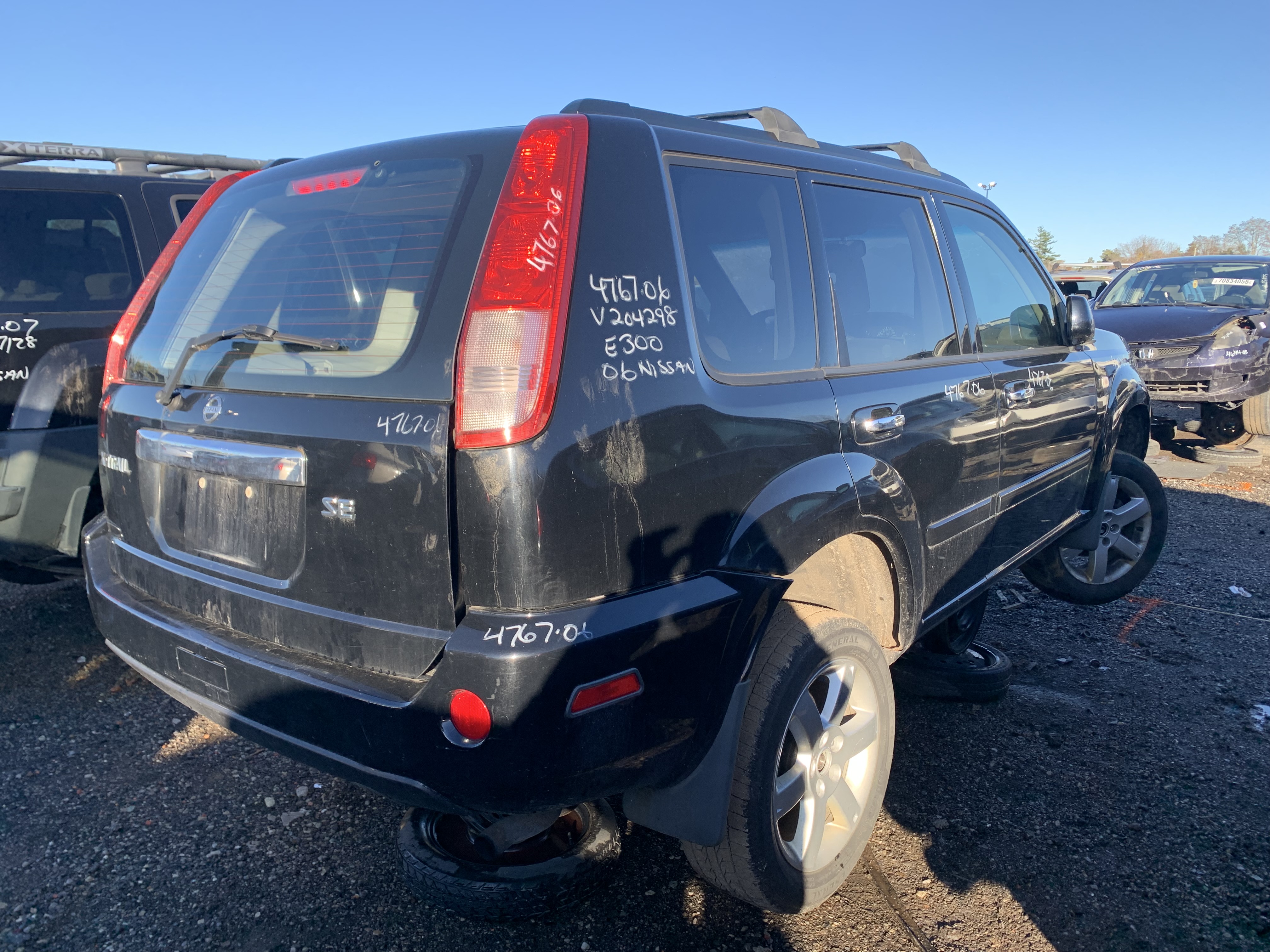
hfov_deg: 67.3
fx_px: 954
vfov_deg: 53.1
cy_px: 476
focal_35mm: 26
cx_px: 635
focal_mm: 4.25
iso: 25
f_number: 1.8
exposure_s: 1/391
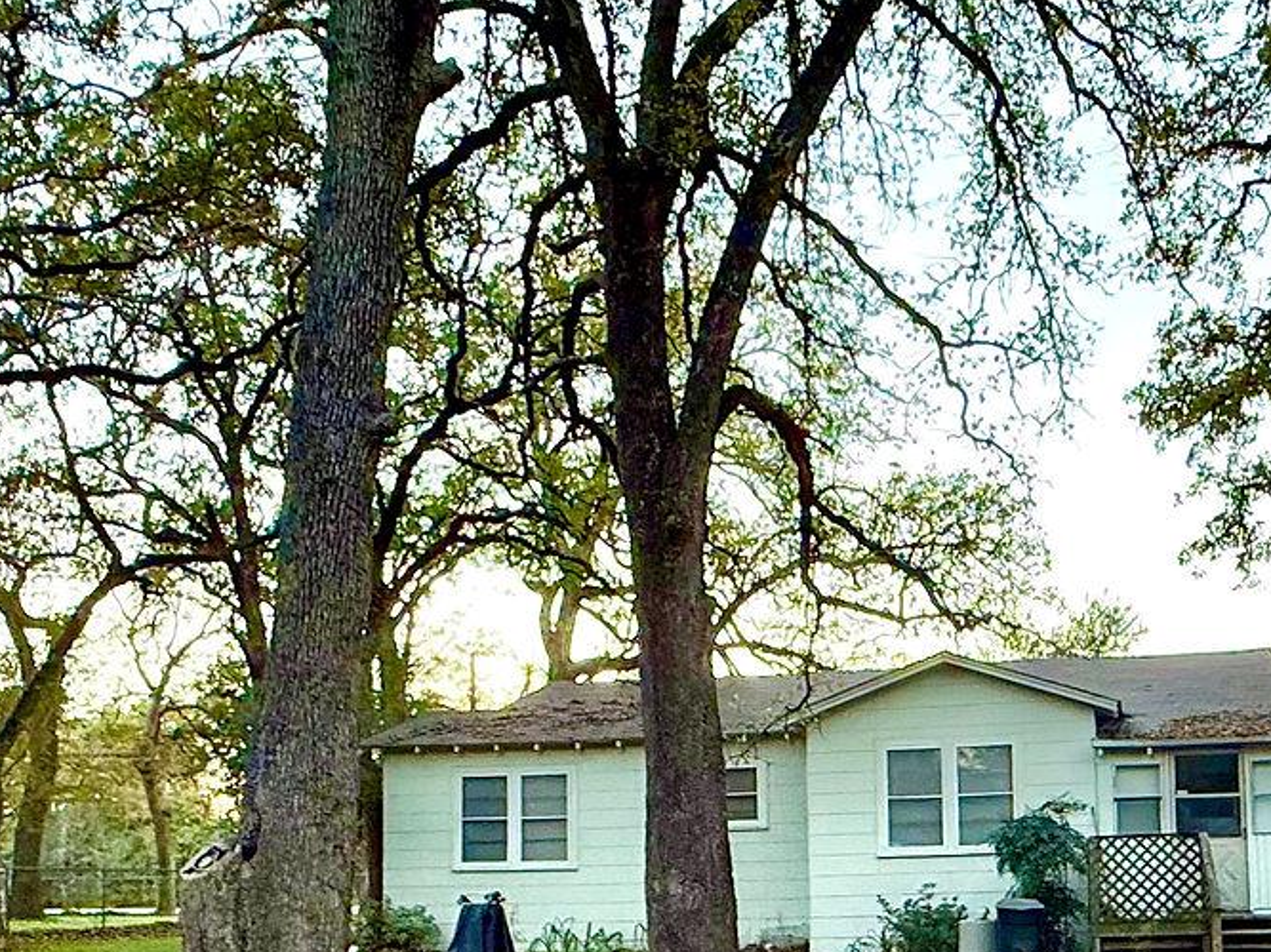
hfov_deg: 43.2
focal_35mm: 43
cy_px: 809
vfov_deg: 32.3
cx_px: 861
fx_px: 1579
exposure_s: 1/99
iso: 125
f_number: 2.2
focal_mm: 2.22
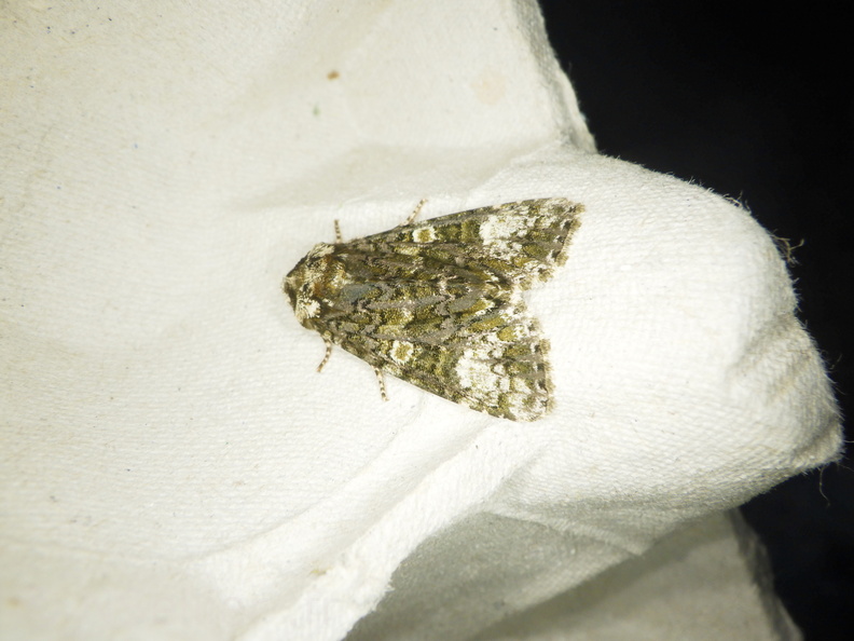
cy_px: 320
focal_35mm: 34
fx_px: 839
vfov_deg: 41.8
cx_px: 427
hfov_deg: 54.0
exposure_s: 1/250
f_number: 4.6
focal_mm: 6.1
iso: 250
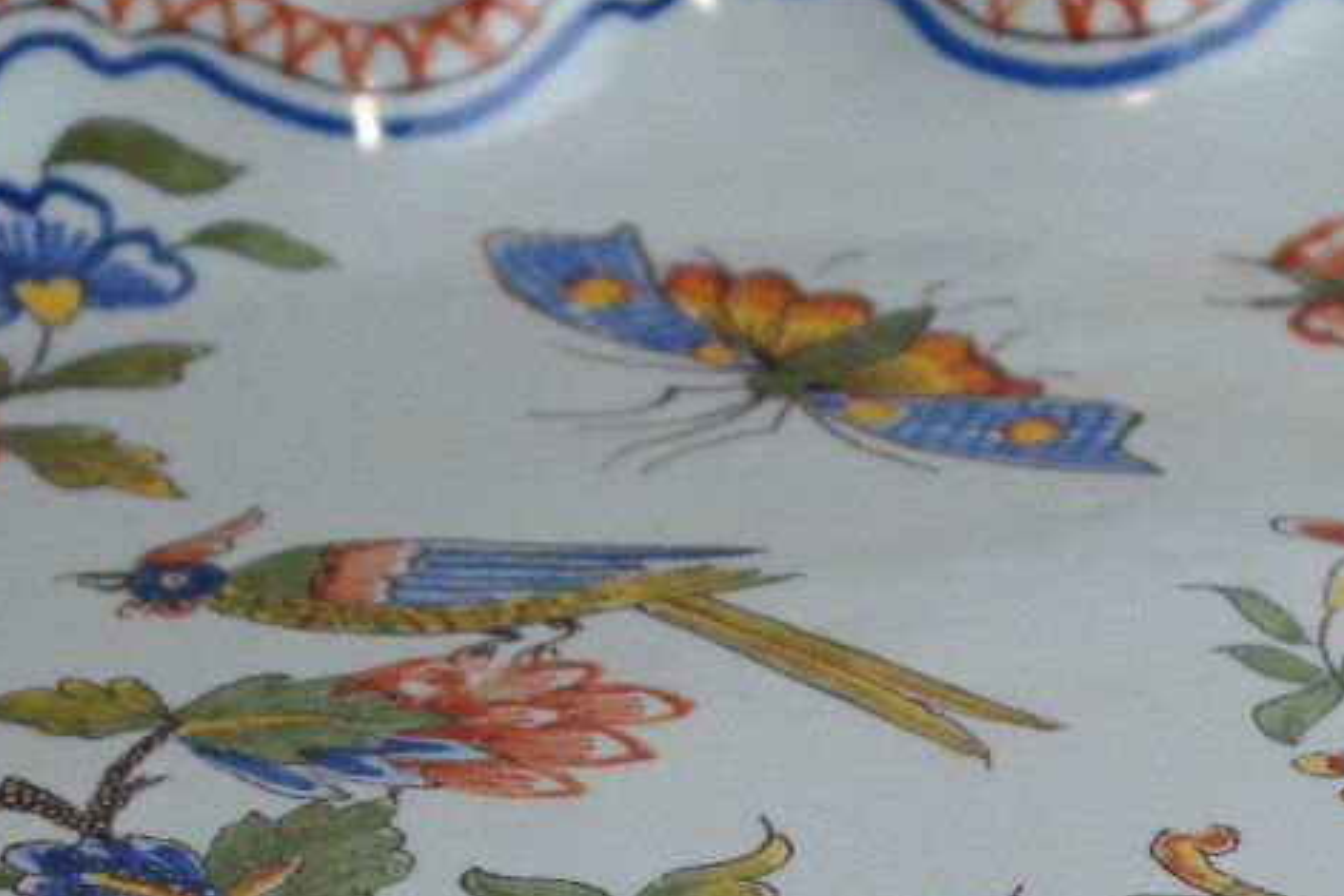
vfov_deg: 5.4
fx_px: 9445
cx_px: 1059
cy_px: 462
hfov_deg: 8.1
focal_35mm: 253
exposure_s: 1/80
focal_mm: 45
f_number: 5
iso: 200
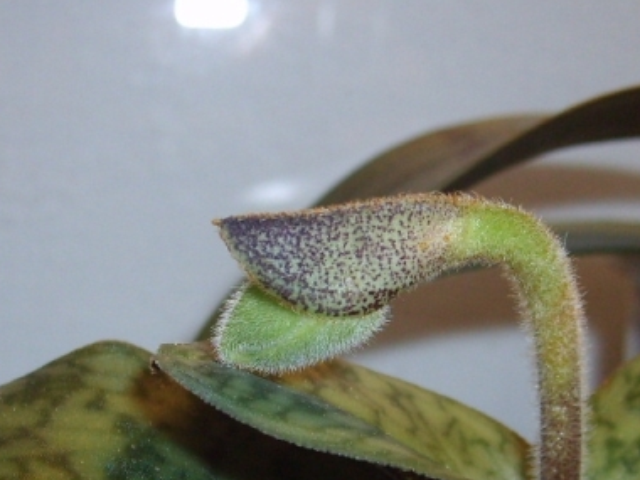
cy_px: 310
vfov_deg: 24.7
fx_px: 1091
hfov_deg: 32.5
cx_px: 413
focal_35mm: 59
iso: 100
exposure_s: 1/45
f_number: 2.8
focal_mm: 5.8
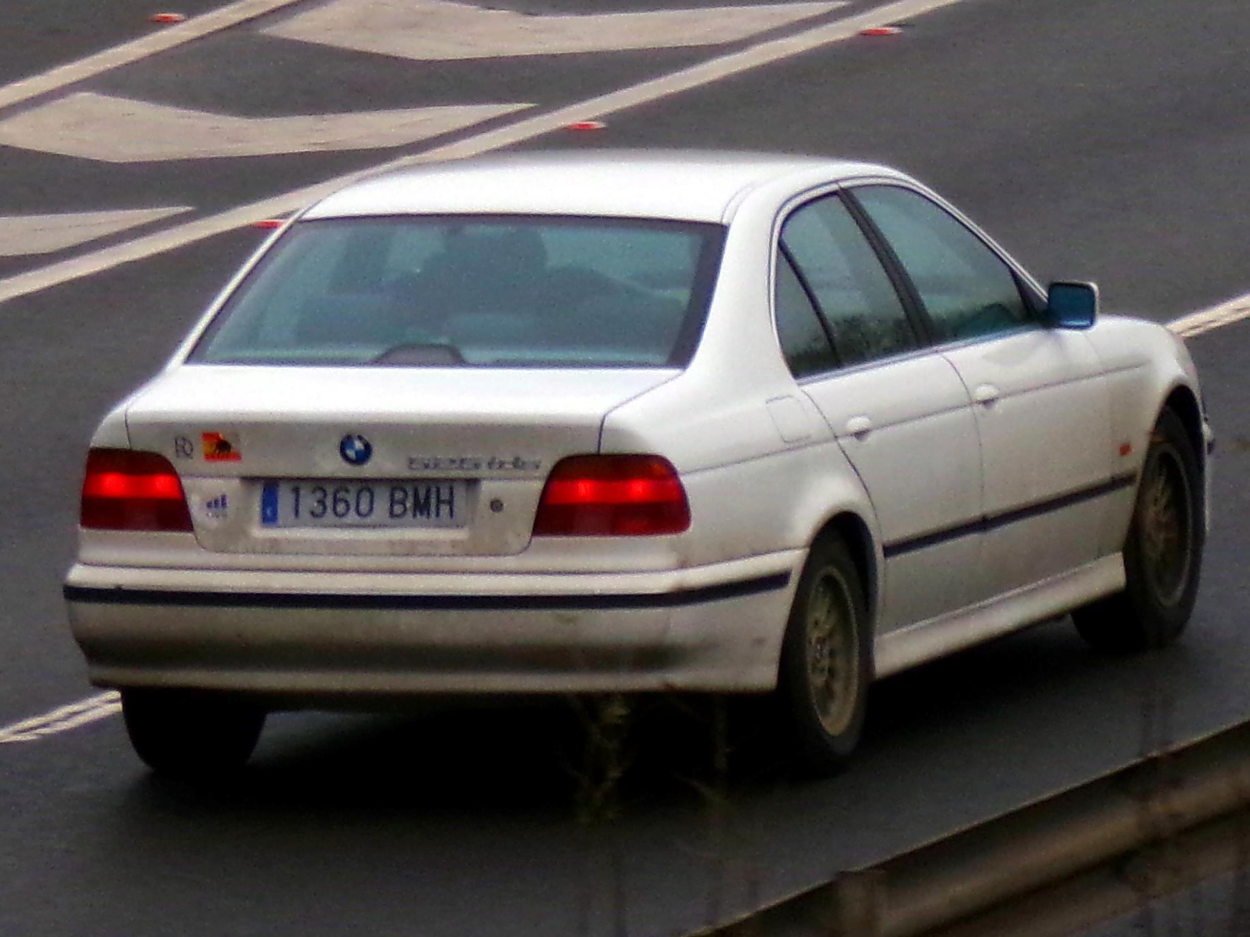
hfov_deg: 8.5
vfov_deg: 6.4
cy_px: 468
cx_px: 625
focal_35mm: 232
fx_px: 8378
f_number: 5
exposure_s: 1/400
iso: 200
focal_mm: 41.5
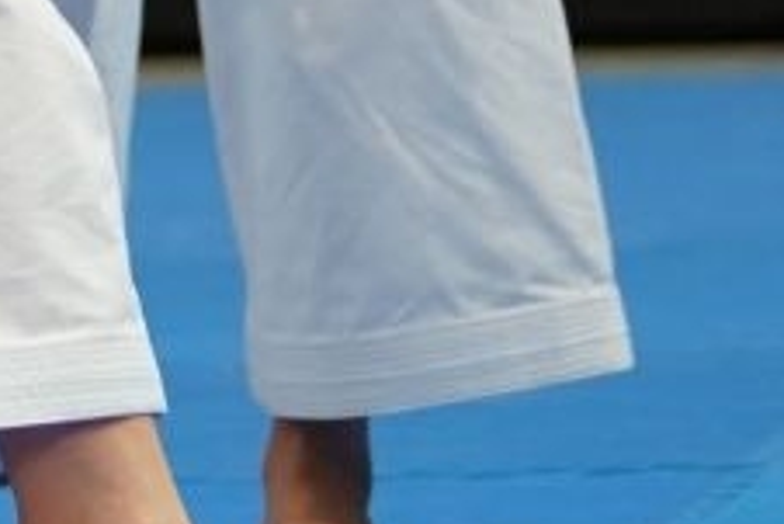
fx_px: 26694
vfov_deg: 1.1
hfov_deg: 1.7
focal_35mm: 1225
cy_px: -843
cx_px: -670
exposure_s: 1/500
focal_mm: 154
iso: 1250
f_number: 2.8
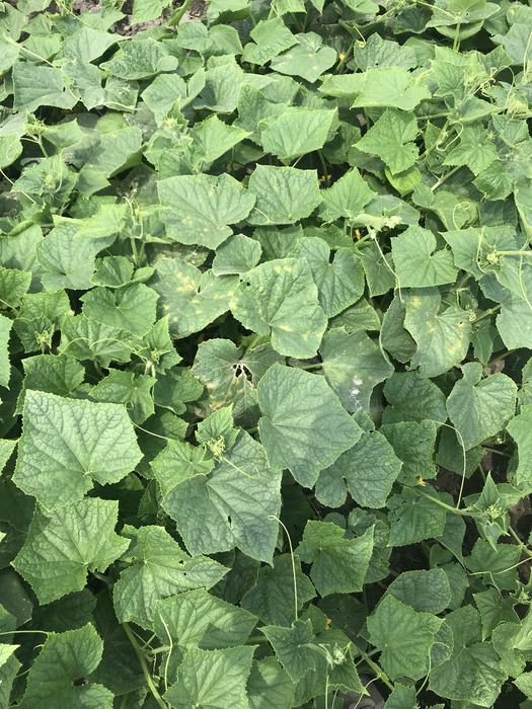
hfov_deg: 49.7
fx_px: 574
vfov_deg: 63.4
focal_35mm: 28
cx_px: 266
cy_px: 354
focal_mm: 3.99
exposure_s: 1/584
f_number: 1.8
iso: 20
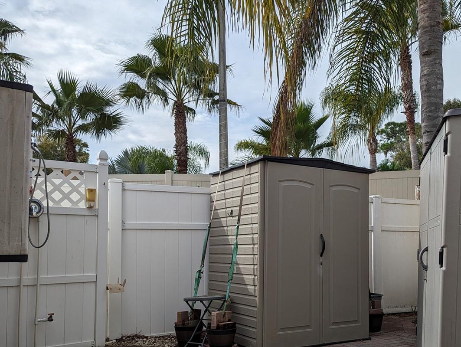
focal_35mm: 36
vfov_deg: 39.3
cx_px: 317
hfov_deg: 50.1
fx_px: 480
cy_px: 232
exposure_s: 1/2632
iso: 42
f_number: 1.85
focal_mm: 6.81
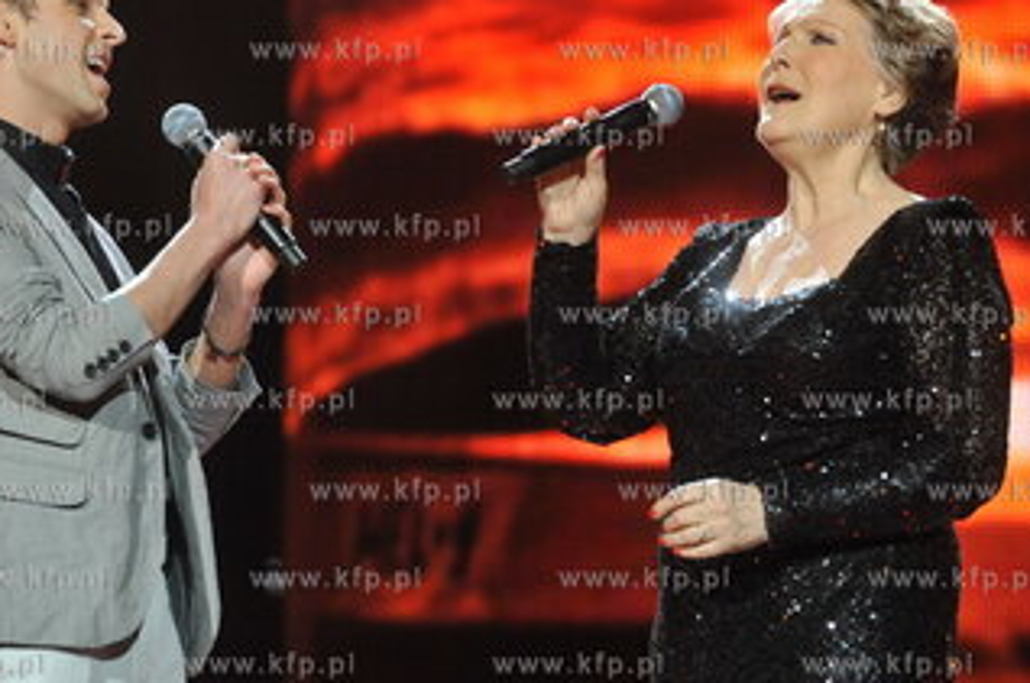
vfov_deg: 6.4
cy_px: 269
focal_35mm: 214
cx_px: 509
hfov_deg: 9.6
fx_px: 6113
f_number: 5.6
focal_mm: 170
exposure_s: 1/200
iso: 3200
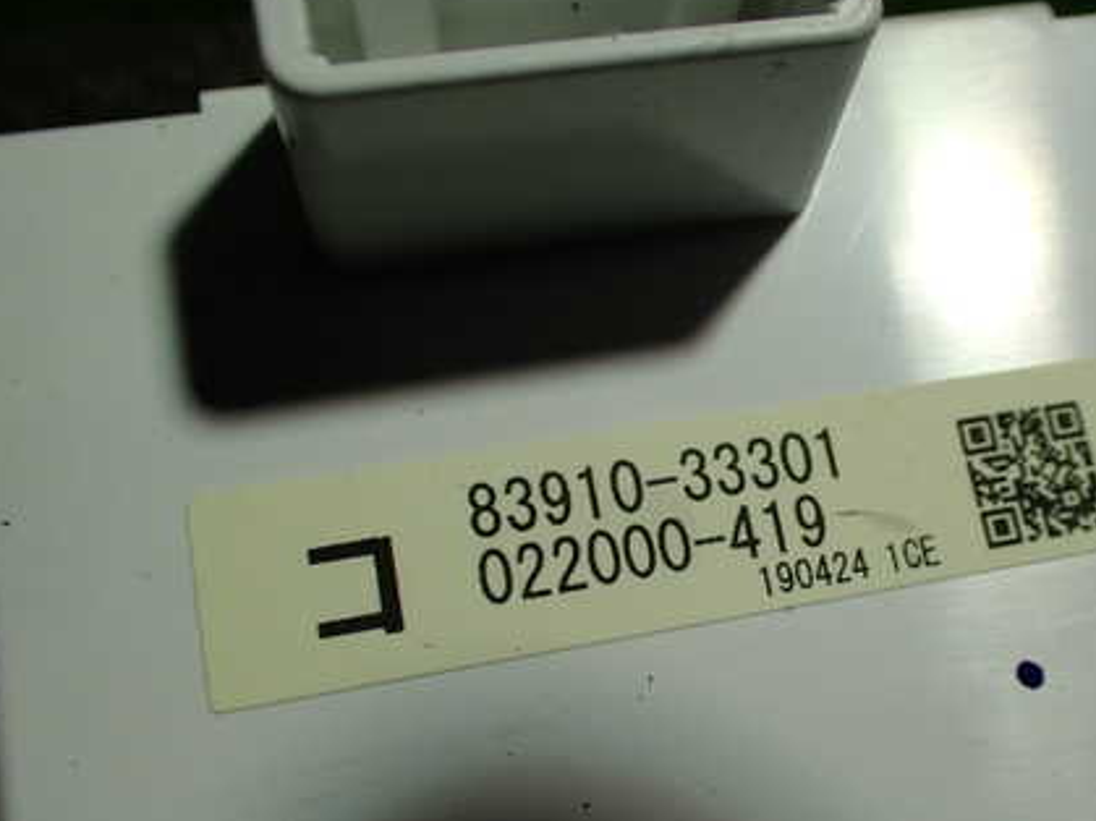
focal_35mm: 43
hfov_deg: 43.0
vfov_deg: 33.4
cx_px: 769
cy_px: 507
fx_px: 1361
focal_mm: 5.4
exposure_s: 1/125
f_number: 2.3
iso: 160
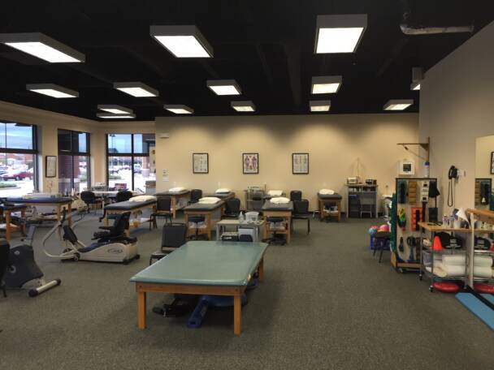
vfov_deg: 48.2
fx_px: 414
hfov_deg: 61.7
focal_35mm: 29
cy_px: 185
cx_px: 247
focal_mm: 4.15
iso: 80
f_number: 2.2
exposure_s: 1/30
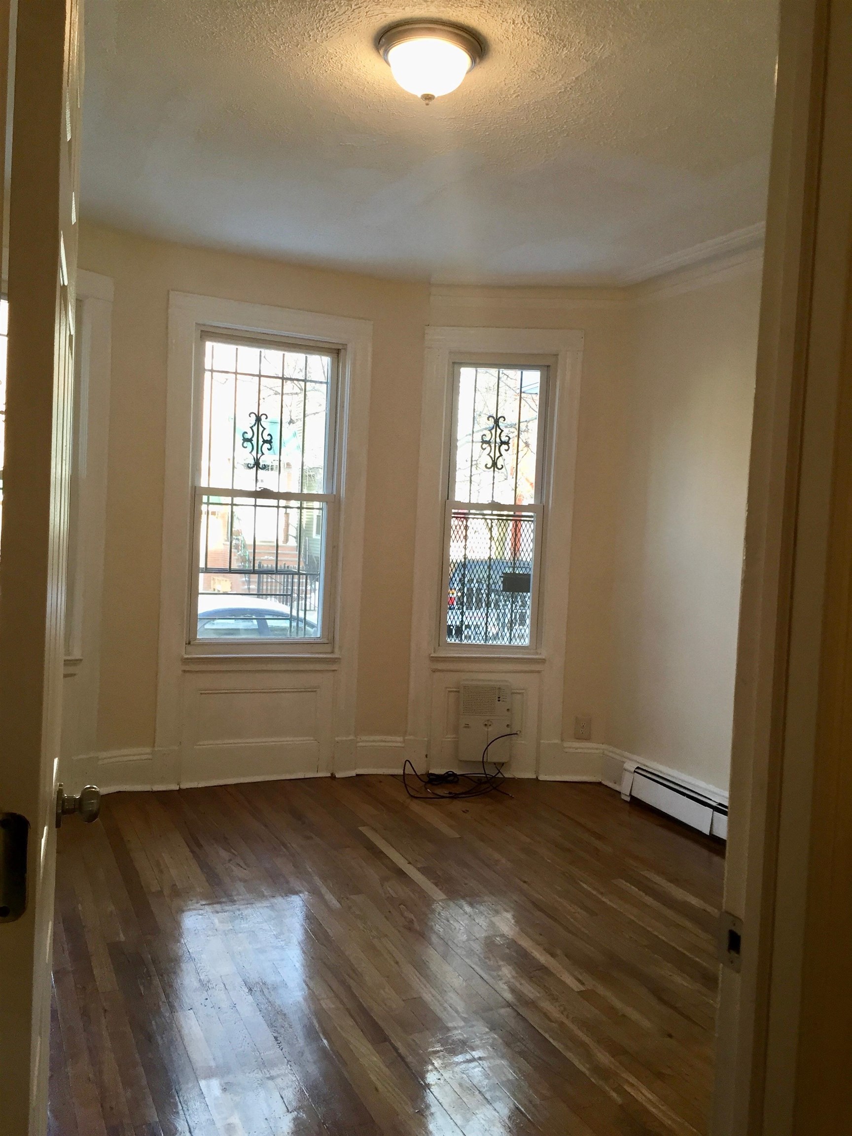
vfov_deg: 61.7
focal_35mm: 29
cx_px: 426
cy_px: 568
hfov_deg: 48.2
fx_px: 952
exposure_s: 1/33
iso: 32
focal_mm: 4.15
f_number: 2.2
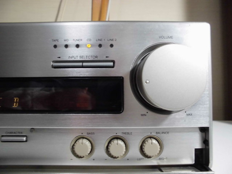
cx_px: 116
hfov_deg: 67.3
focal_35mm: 26
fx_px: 174
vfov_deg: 53.1
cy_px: 87
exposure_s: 1/15
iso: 400
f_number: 3.5
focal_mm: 4.6
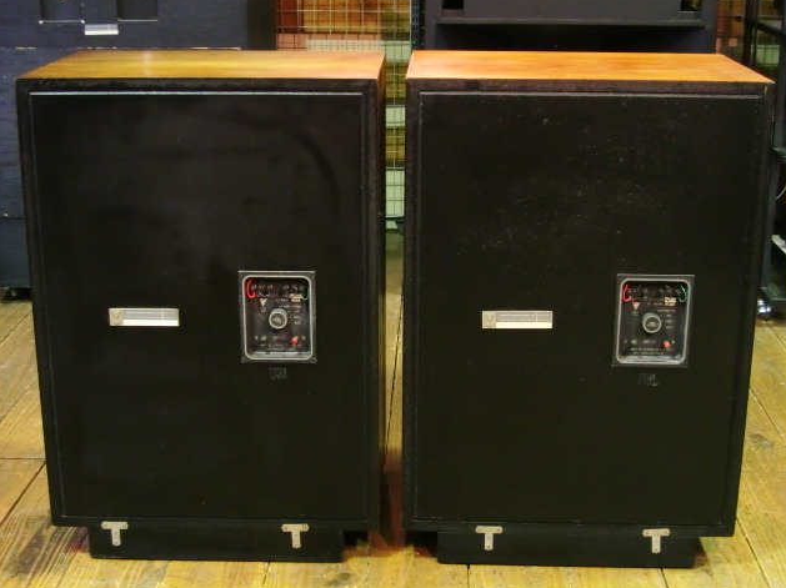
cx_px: 397
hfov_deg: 34.4
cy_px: 295
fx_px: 1271
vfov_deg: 26.1
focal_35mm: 56
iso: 400
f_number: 3.6
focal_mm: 9.8
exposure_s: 1/13
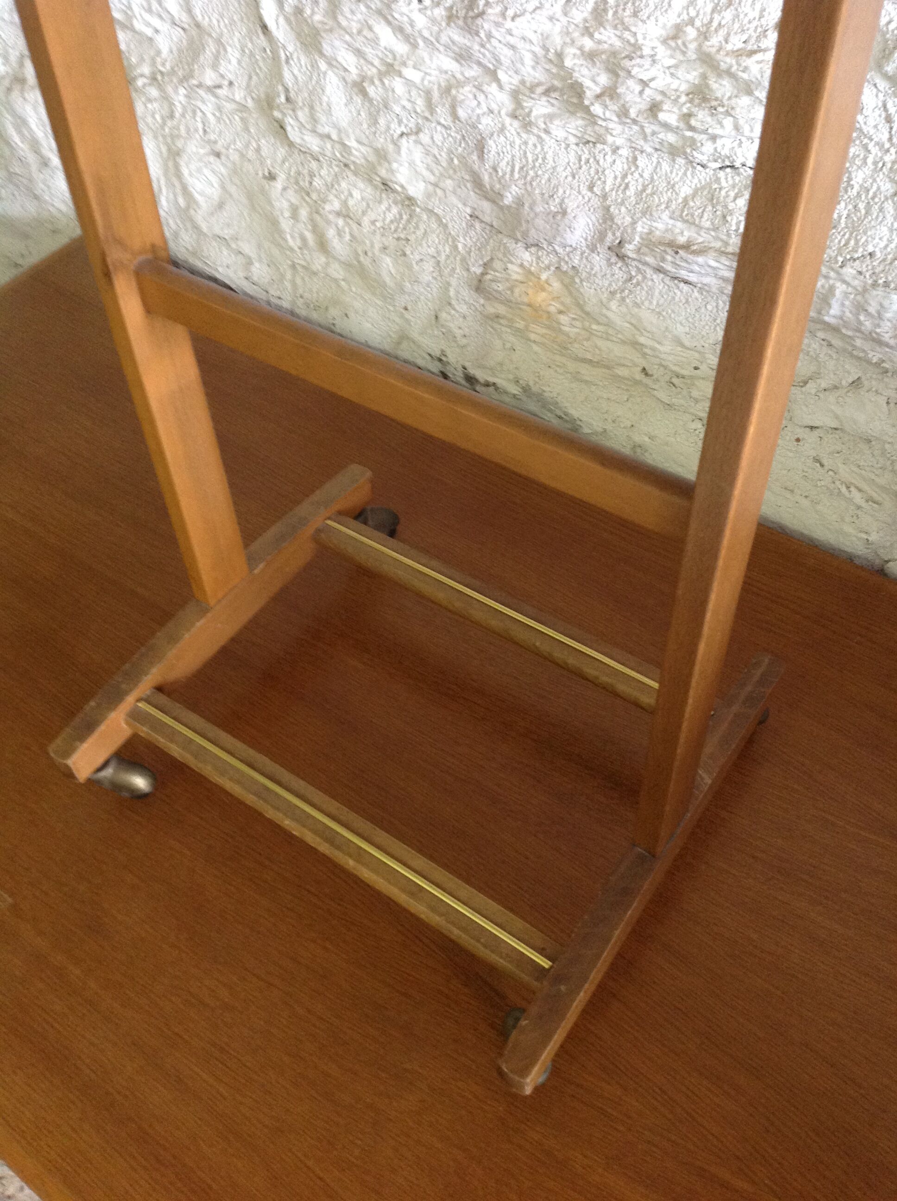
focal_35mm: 35
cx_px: 448
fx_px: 1212
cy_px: 600
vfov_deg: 52.7
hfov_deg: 40.6
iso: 200
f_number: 2.4
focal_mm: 4.28
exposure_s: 1/15
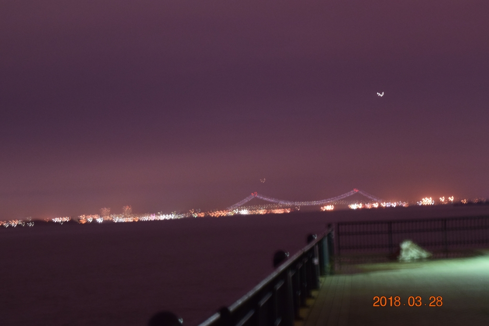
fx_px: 1120
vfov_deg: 16.5
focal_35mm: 82
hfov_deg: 24.6
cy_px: 163
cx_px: 244
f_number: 5.6
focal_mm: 55
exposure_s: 1.3
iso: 1600
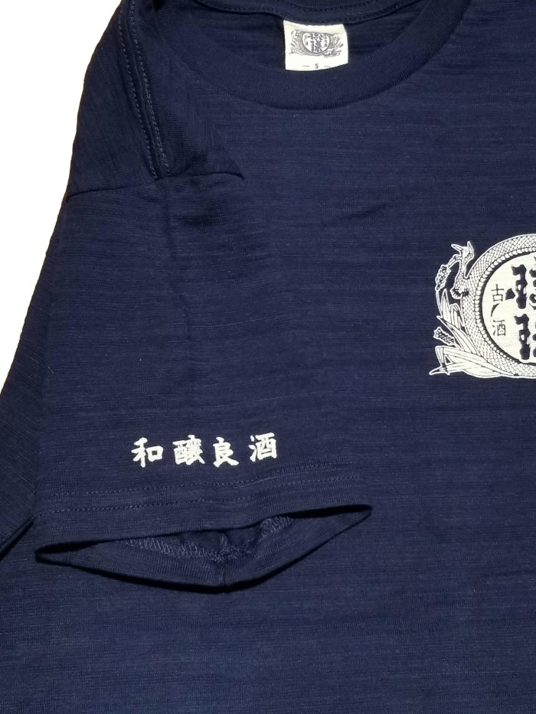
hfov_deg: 53.1
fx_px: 537
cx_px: 268
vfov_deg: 67.3
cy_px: 357
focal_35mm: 26
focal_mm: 4.3
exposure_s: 1/60
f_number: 1.7
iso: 125
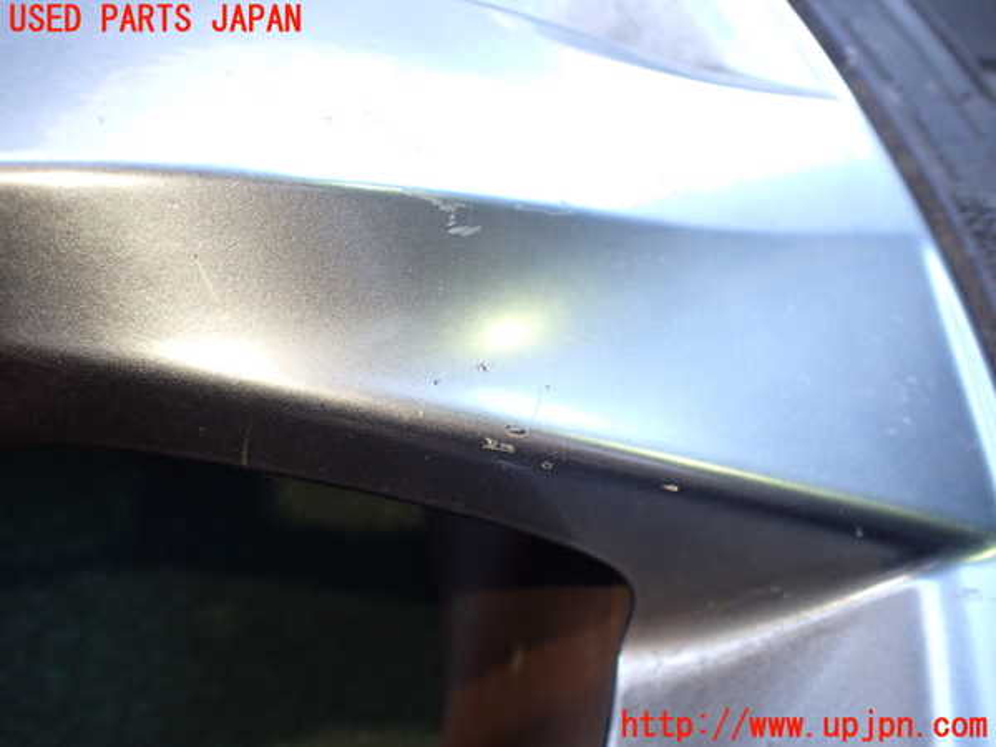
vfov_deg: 46.8
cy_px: 374
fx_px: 863
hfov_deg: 60.0
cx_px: 498
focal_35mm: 30
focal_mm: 5.4
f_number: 2.3
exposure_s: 1/125
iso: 320
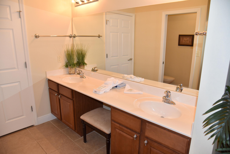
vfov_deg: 53.2
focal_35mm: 24
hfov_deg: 73.7
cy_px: 77
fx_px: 153
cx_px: 115
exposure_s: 1/100
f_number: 5
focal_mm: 24
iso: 800
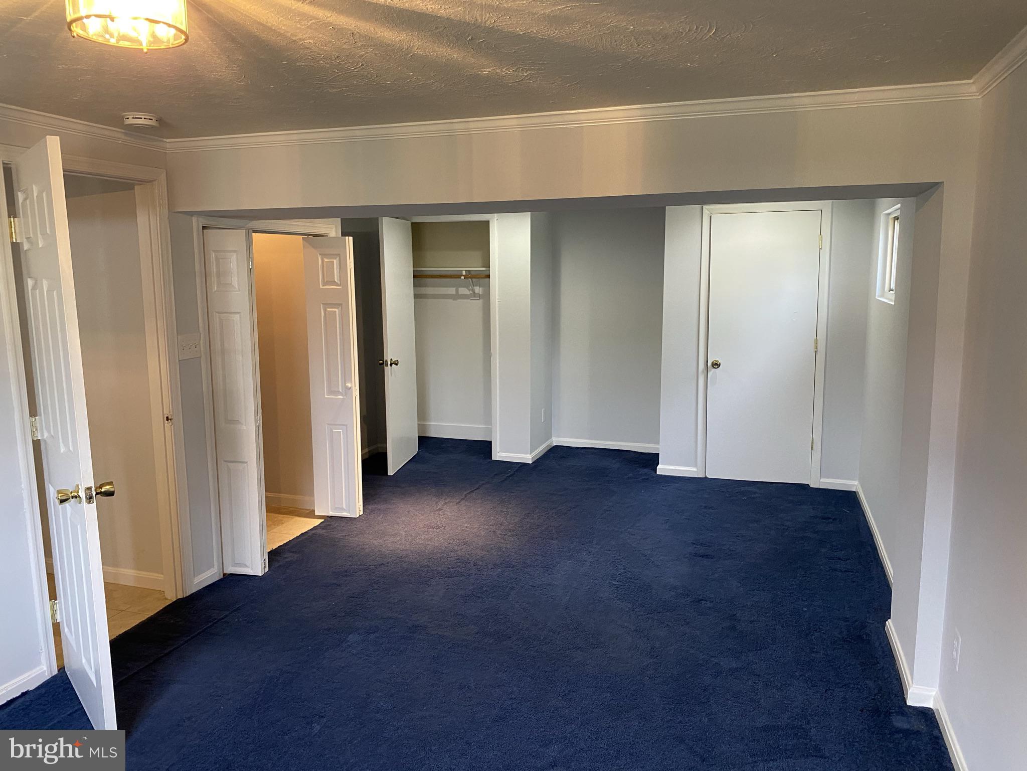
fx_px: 771
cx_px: 514
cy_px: 386
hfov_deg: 67.3
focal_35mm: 26
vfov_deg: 53.1
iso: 200
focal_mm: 4.25
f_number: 1.8
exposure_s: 1/60
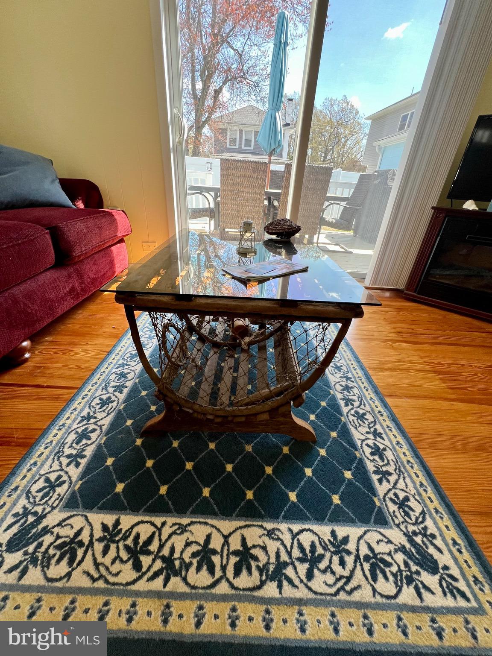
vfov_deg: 106.2
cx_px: 246
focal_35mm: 13
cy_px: 328
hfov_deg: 89.9
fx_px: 246
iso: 64
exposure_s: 1/99
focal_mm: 1.57
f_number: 1.8
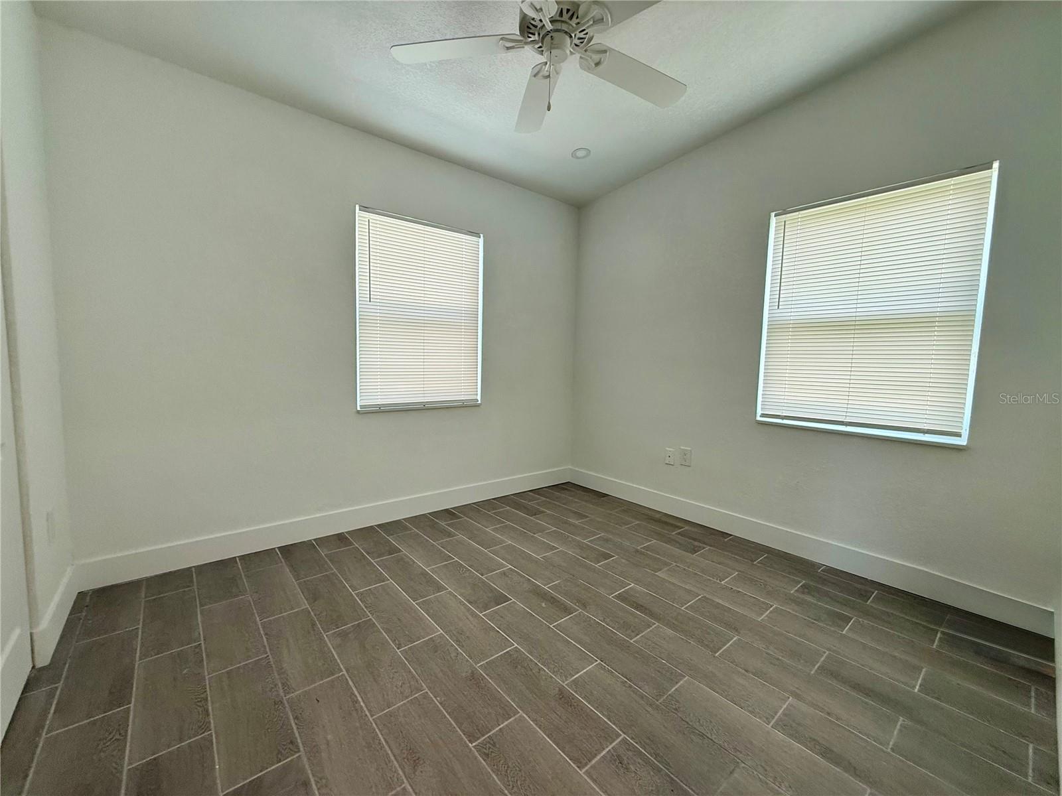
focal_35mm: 14
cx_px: 531
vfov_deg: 85.7
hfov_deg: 102.1
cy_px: 398
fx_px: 430
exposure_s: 1/120
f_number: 2.2
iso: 200
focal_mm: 2.22
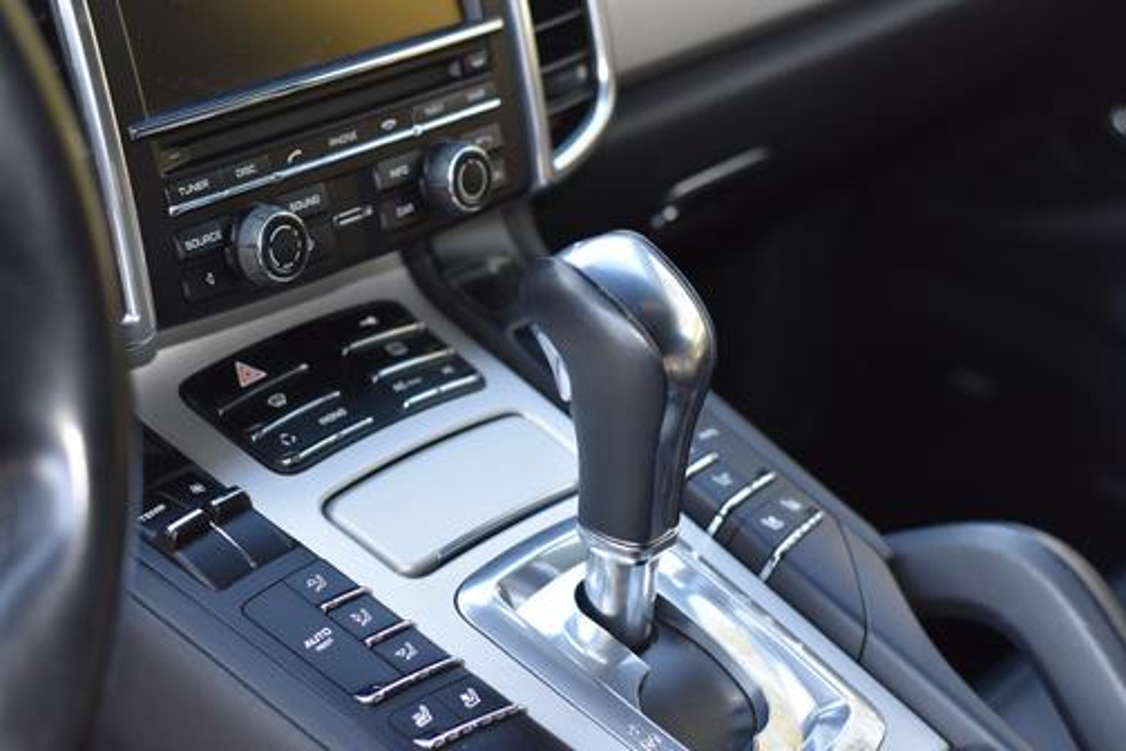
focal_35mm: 75
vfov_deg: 18.2
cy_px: 376
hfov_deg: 27.0
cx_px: 563
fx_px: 2346
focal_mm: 50
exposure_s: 1/200
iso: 640
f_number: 3.5
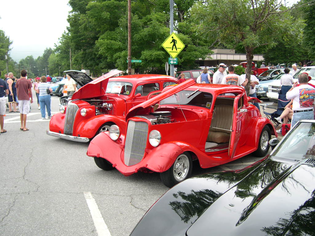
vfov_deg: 37.7
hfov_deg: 49.0
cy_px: 118
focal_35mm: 38
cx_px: 158
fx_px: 346
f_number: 2.8
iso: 100
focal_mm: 8
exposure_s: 1/295
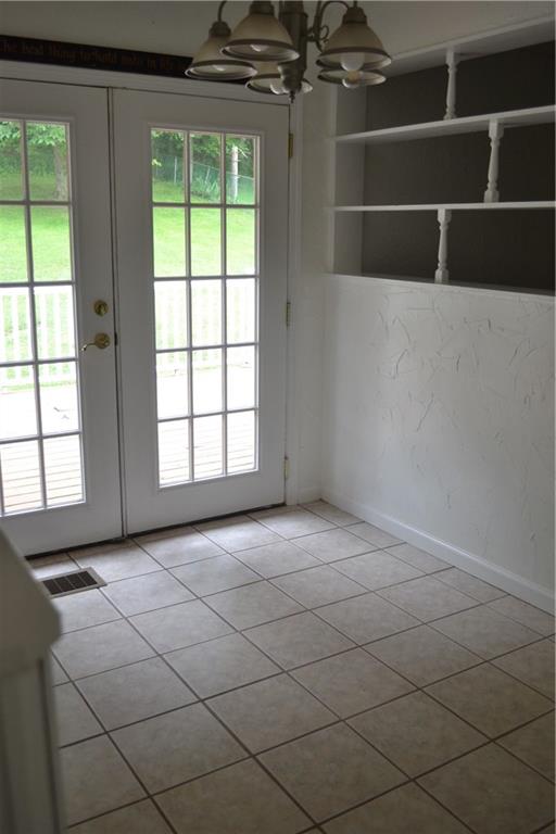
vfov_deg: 57.2
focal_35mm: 33
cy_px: 417
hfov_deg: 40.0
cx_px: 278
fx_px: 764
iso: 400
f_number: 3.8
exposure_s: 1/25
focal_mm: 22
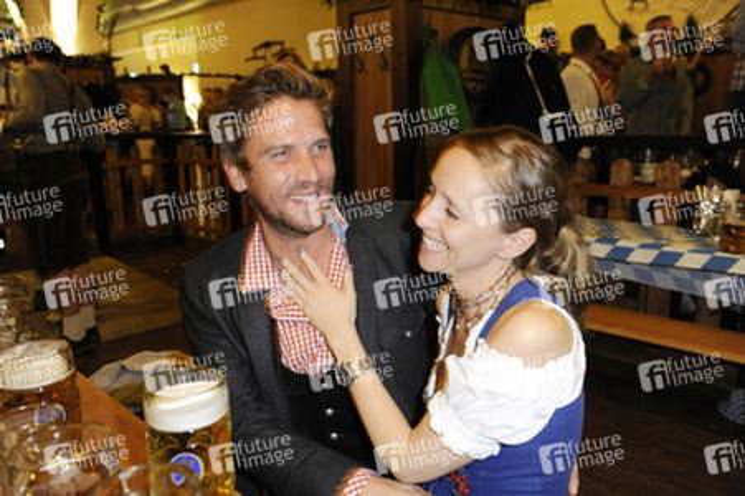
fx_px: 641
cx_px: 372
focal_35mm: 31
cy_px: 248
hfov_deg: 60.3
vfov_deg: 42.3
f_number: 4.5
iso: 1600
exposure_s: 1/30
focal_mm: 31
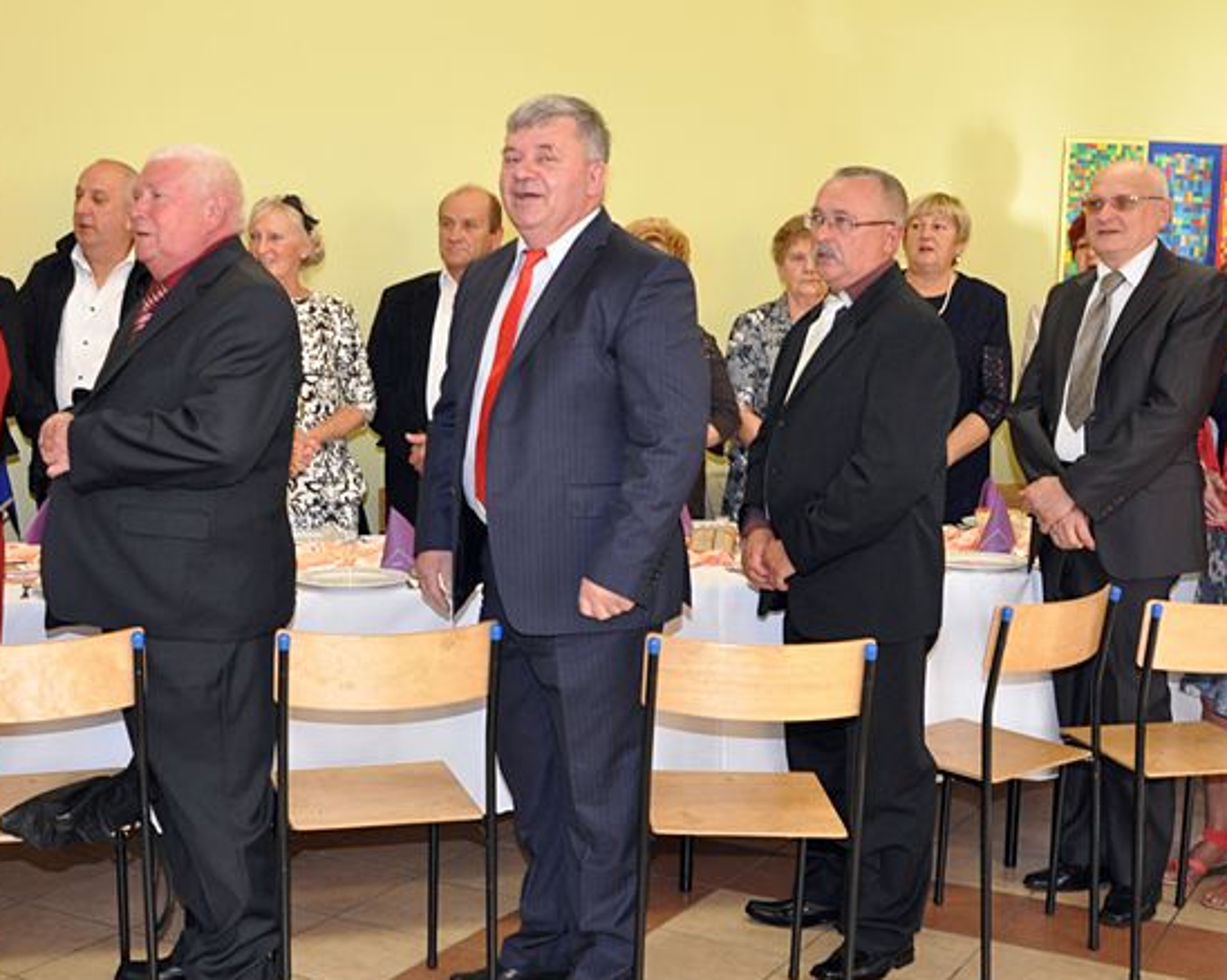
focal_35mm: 48
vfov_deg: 31.4
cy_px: 525
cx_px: 524
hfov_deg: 38.7
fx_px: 1742
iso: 800
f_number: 5.6
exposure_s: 1/60
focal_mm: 22
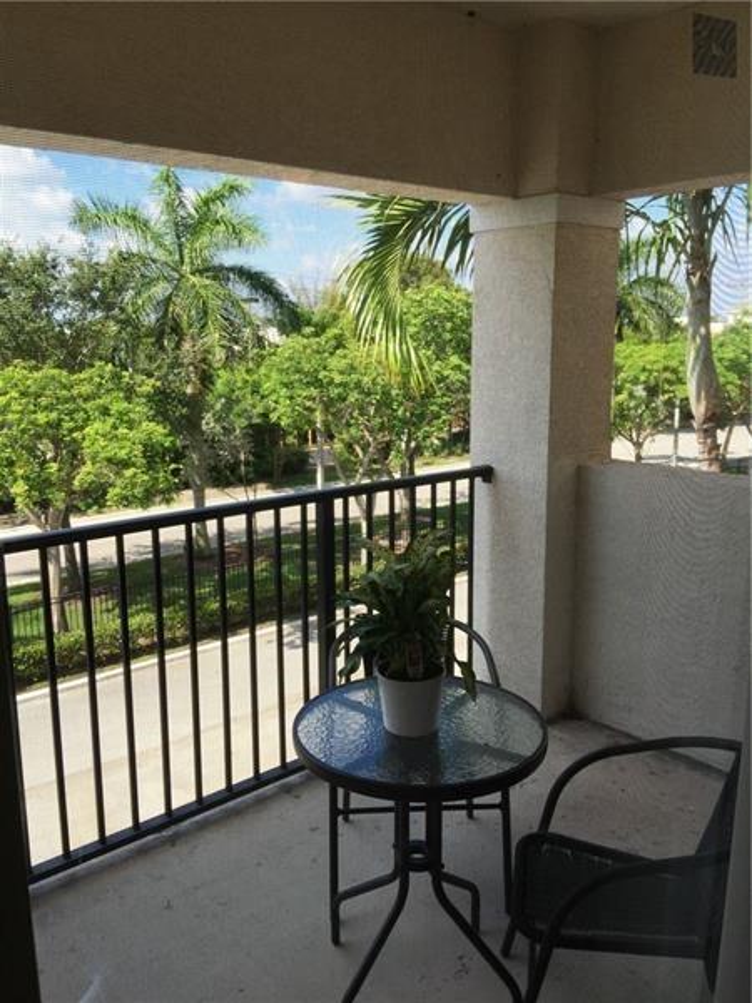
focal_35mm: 29
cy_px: 502
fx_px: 840
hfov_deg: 48.2
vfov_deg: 61.7
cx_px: 376
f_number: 2.2
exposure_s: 1/501
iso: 32
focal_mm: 4.15
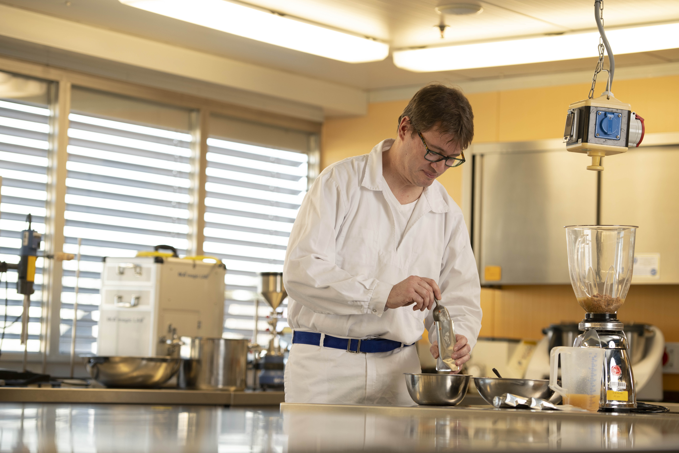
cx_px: 340
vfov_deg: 12.2
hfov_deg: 18.3
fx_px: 2112
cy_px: 226
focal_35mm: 112
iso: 320
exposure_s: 1/200
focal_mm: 112
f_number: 3.5
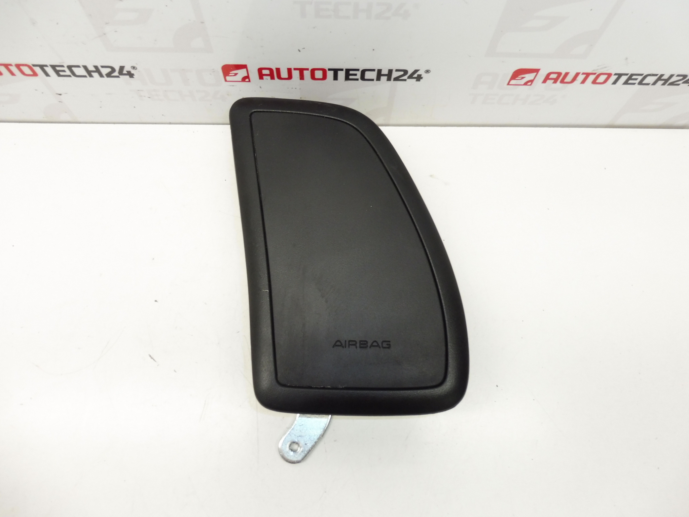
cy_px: 258
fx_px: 478
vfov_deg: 56.8
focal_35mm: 24
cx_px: 344
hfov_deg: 71.6
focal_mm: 4.3
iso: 200
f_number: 3.5
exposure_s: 1/60
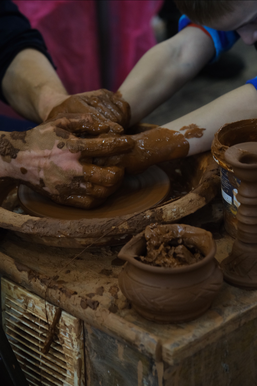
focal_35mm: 105
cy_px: 193
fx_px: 1124
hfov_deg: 13.0
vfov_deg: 19.5
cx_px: 128
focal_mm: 69.8
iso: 1600
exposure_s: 1/15
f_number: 4
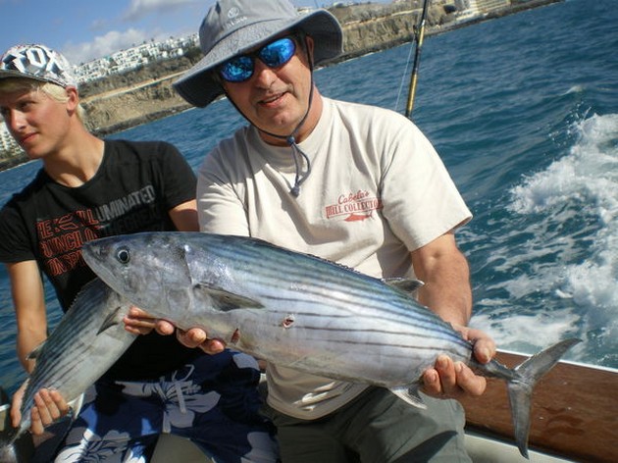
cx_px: 309
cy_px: 232
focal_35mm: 36
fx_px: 642
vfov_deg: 39.6
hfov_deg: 51.4
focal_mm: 6.3
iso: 50
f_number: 4.6
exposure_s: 1/500
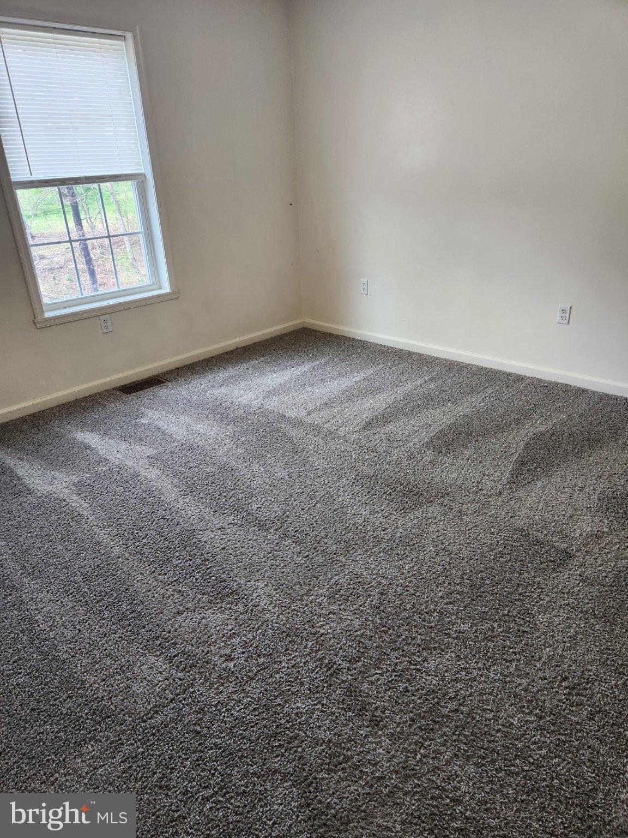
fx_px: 556
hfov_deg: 58.9
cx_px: 314
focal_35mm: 23
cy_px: 419
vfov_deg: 73.9
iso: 200
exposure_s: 1/120
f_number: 1.8
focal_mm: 5.4
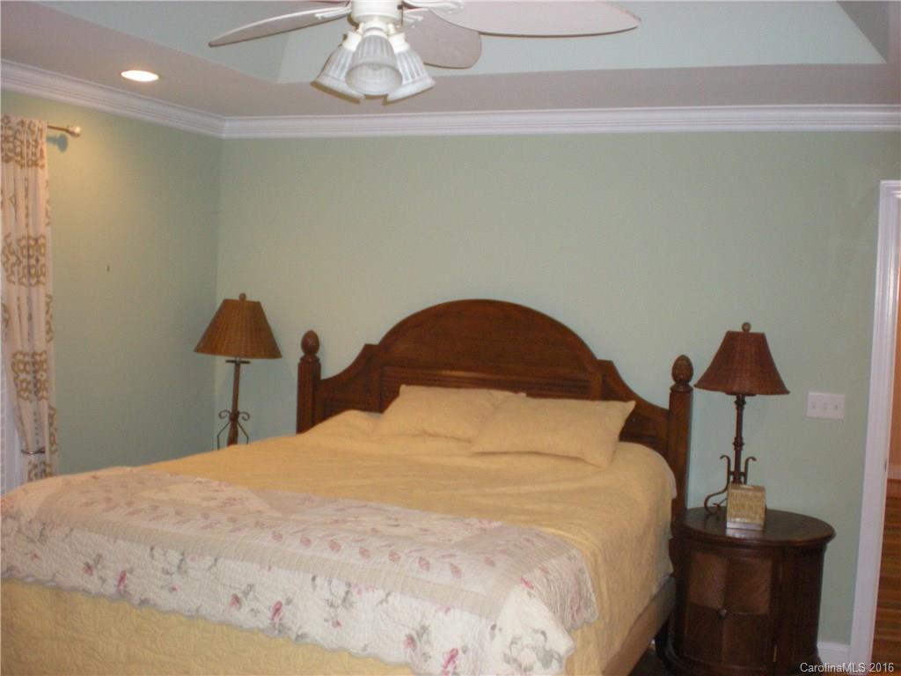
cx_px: 450
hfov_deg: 49.0
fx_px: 989
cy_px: 338
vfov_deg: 37.7
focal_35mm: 38
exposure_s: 1/60
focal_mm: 6.3
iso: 307
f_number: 3.1
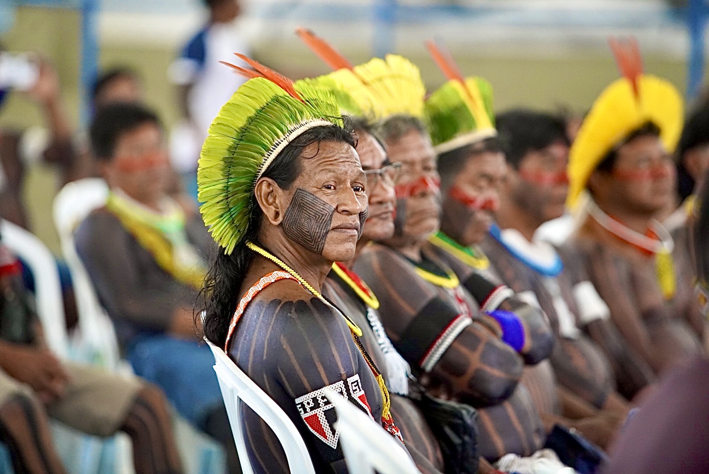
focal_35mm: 200
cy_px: 237
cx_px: 354
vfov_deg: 6.9
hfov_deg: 10.3
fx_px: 3942
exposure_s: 1/500
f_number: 2.8
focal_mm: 200
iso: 4000
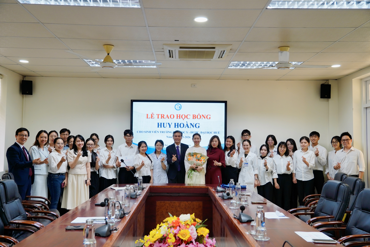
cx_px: 185
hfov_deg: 51.3
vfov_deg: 35.5
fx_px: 385
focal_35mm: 38
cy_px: 124
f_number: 4
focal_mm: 25
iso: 320
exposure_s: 1/60
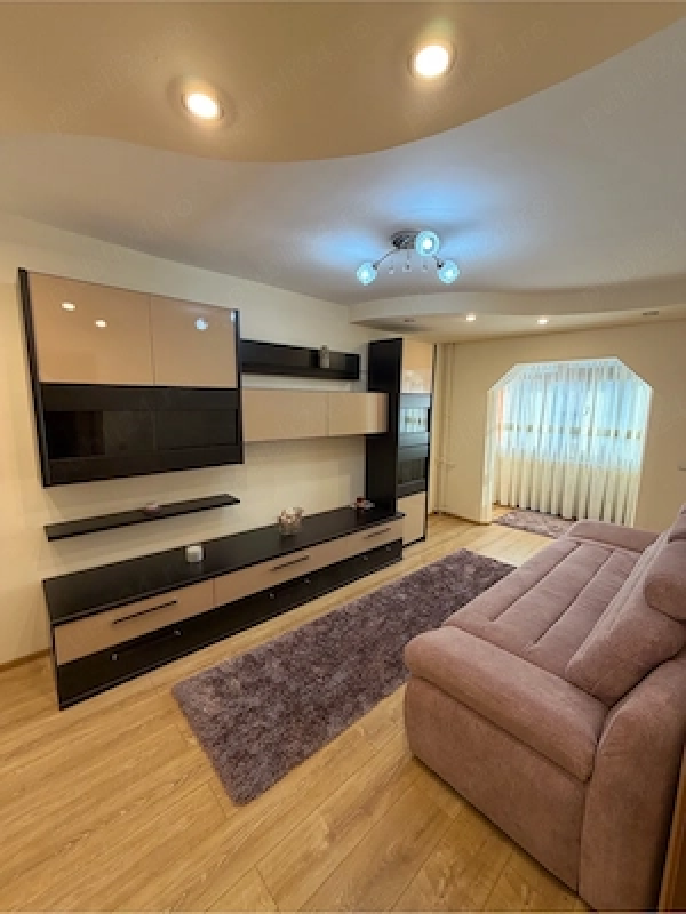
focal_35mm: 14
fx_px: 370
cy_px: 457
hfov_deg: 85.7
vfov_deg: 102.1
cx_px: 343
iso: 160
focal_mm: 2.22
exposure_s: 1/100
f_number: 2.2
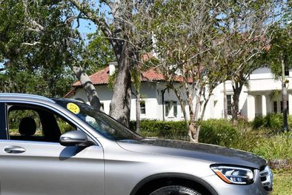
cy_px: 135
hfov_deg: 25.5
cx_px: 56
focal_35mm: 78
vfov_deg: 17.5
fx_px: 633
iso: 100
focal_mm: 24
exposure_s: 1/320
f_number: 9
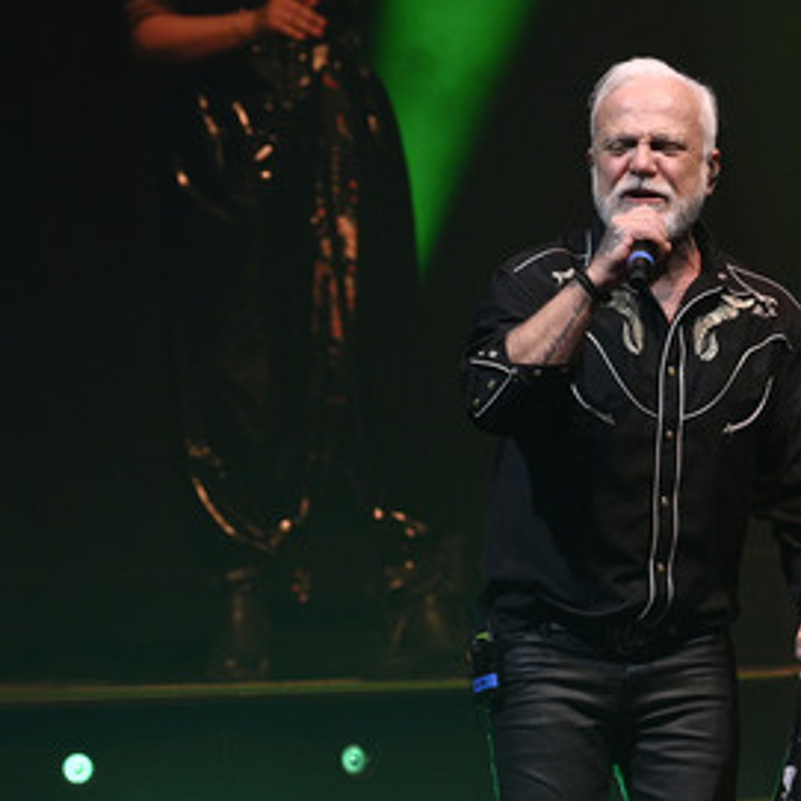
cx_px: 646
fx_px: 14085
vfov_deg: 3.3
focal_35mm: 538
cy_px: 402
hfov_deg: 3.3
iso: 2500
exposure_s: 1/320
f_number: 6.3
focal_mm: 380
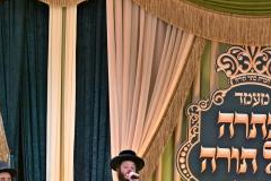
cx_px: 286
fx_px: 3154
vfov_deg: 3.3
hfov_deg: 4.9
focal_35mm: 419
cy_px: 242
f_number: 2.8
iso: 400
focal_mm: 98
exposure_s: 1/160
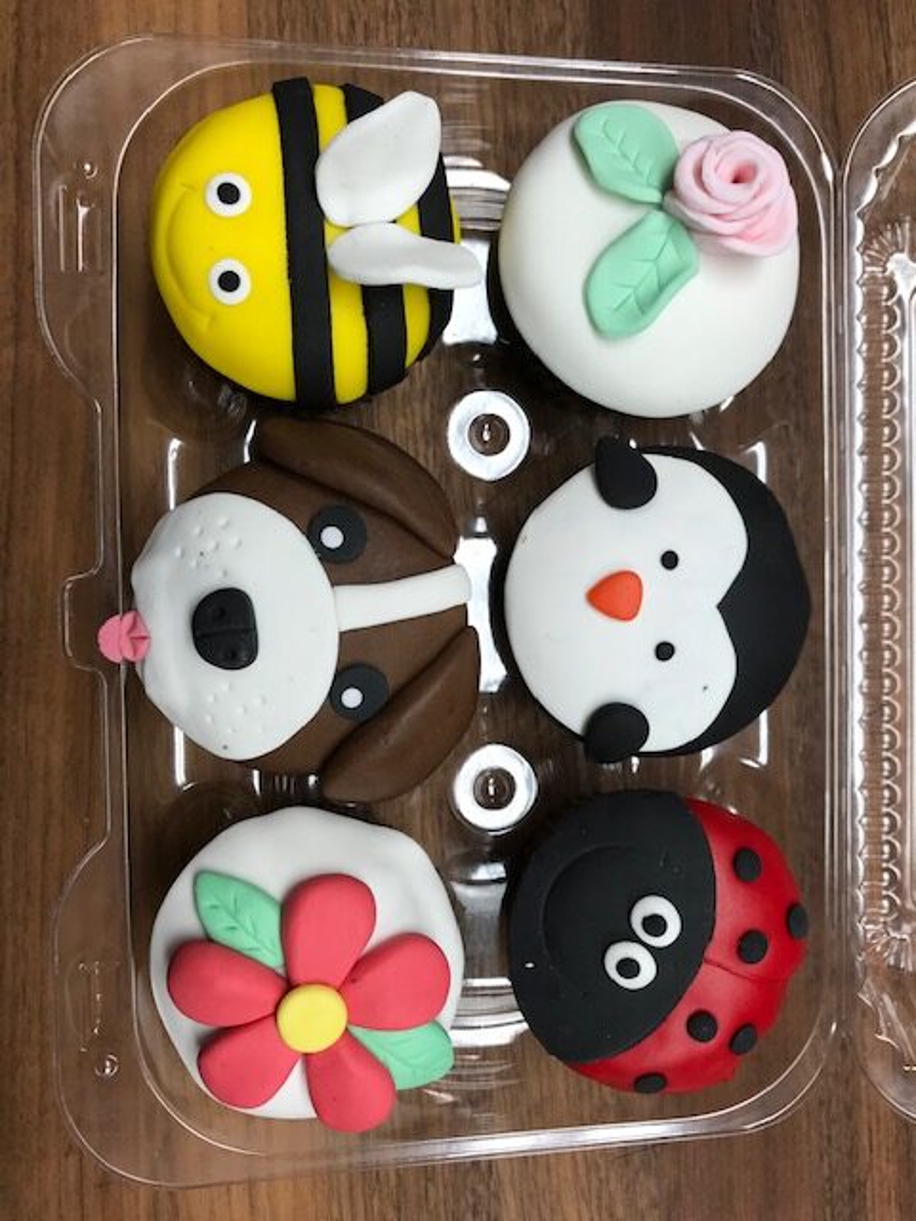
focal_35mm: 28
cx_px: 458
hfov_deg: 49.7
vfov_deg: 63.4
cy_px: 610
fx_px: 988
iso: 20
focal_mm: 3.99
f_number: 1.8
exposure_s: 1/60
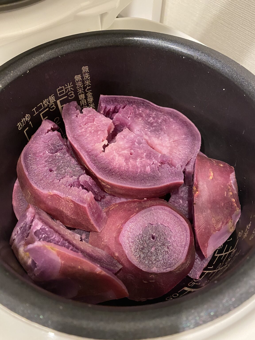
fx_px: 255
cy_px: 170
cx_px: 128
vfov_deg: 67.3
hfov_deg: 53.1
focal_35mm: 26
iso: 500
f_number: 1.8
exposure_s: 1/25
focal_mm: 4.25
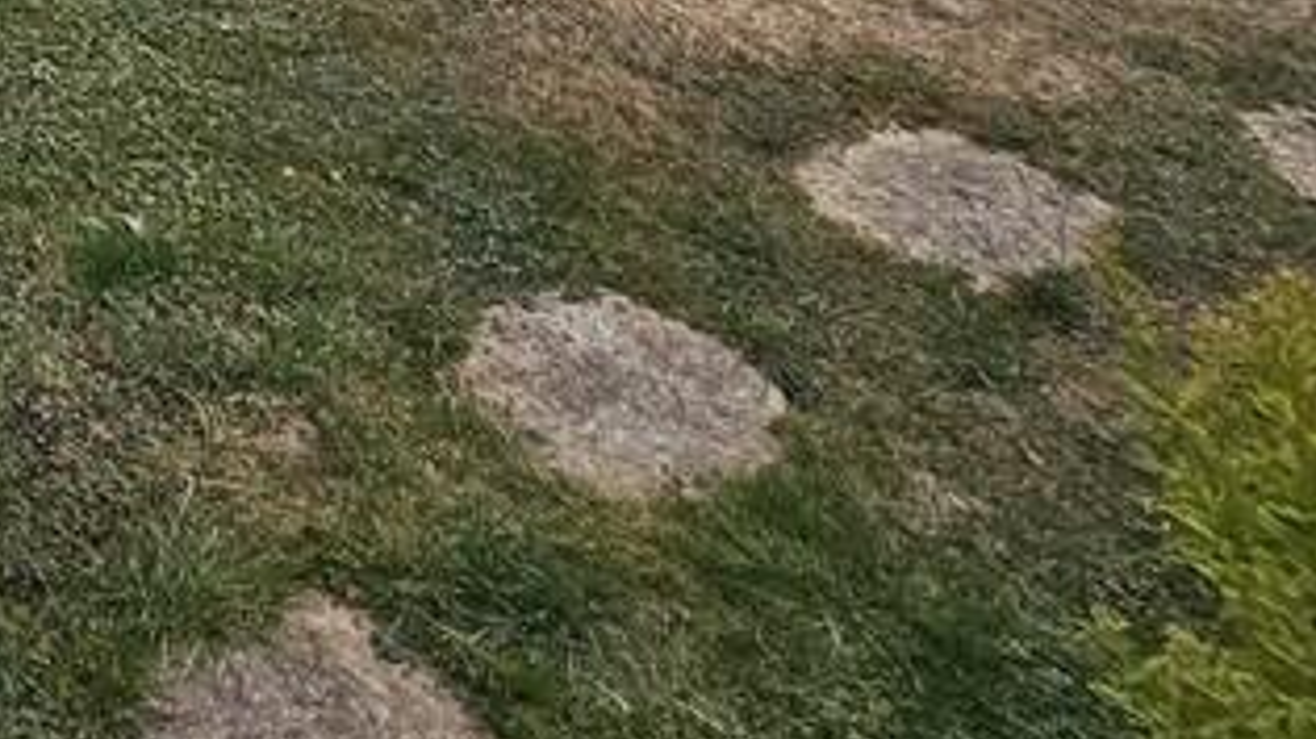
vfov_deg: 17.6
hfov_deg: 33.8
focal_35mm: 46
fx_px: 1605
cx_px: -347
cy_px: -772
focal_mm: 2.2
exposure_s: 1/2905
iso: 50
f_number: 2.2
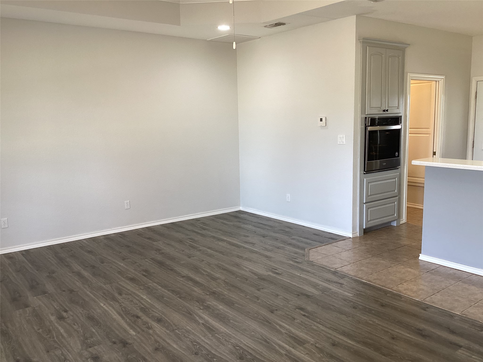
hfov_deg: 58.4
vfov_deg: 45.4
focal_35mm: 31
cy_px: 181
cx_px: 242
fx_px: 433
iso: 100
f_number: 2.4
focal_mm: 3.3
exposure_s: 1/50
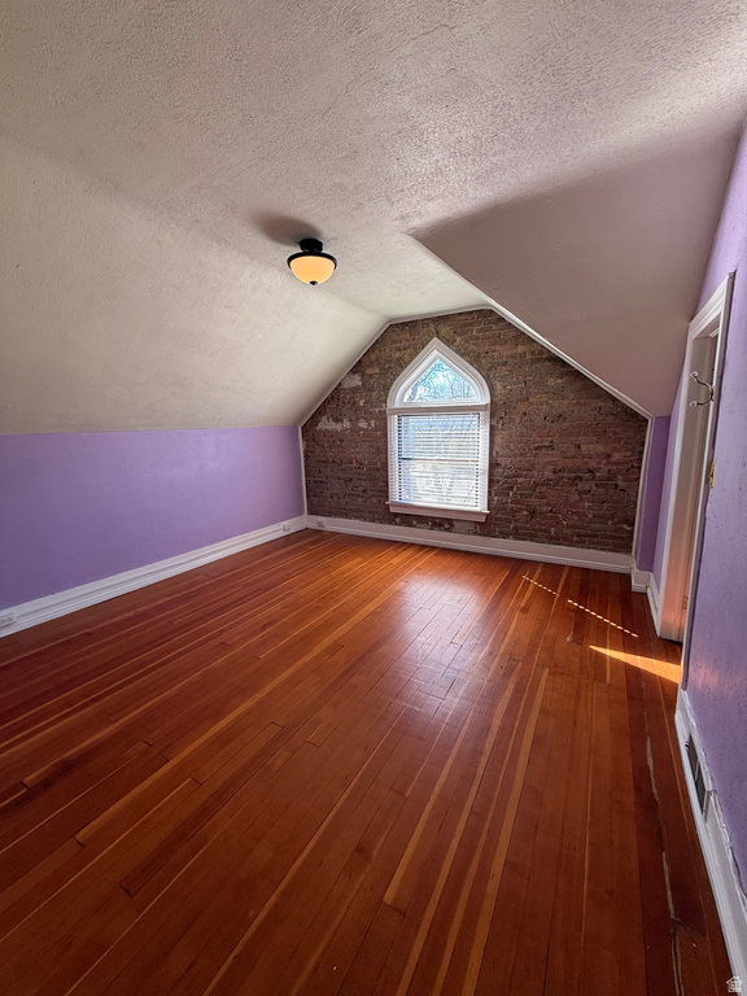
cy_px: 498
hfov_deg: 85.7
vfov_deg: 102.1
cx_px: 374
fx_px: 403
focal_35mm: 14
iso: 64
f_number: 2.2
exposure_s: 1/120
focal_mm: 2.22
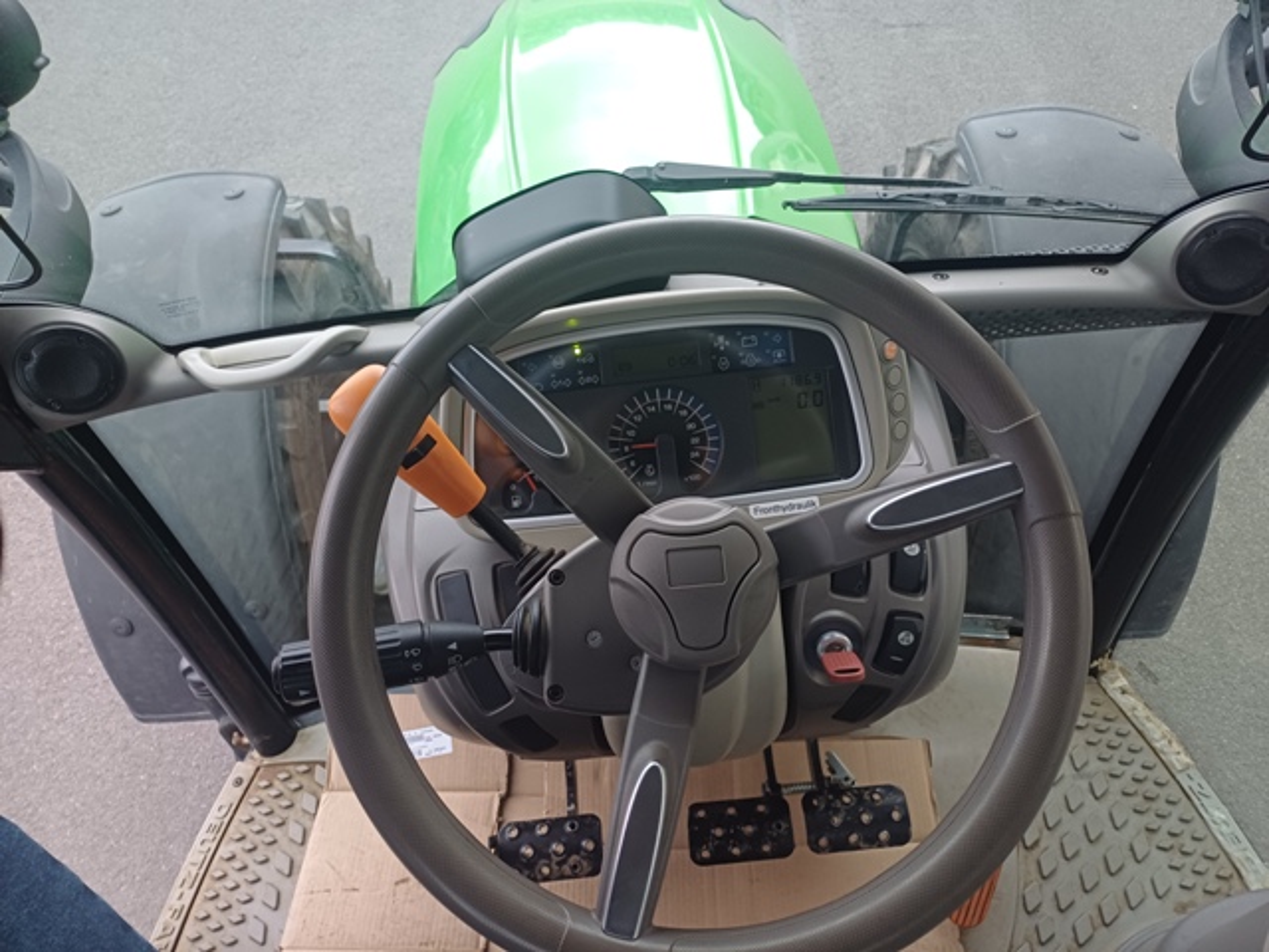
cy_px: 476
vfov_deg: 54.9
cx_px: 634
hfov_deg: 69.4
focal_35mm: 25
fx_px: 916
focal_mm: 4.65
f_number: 1.8
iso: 200
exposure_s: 1/50
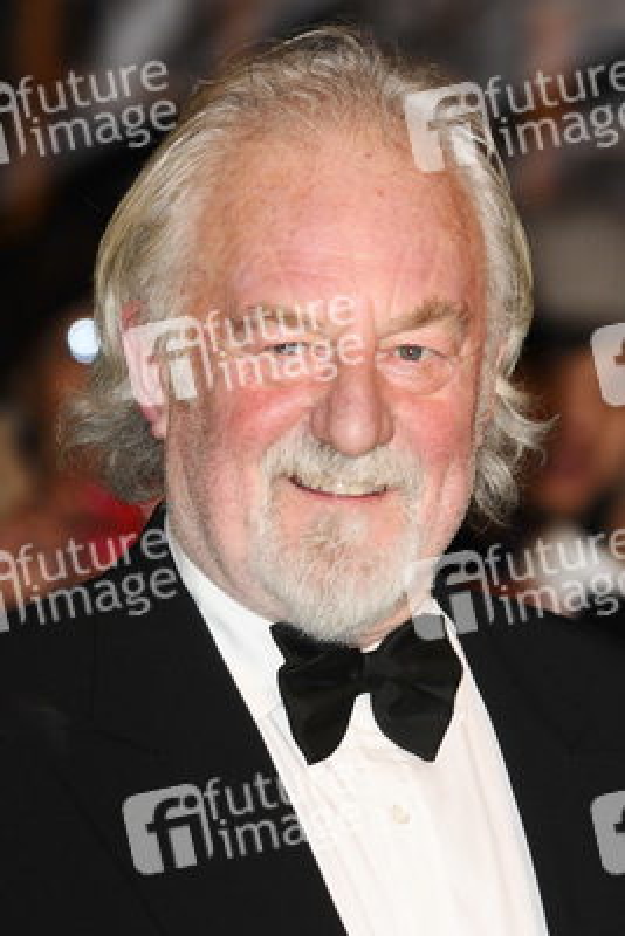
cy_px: 468
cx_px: 312
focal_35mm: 248
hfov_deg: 5.6
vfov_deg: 8.3
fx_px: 6439
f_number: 4.5
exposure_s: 1/200
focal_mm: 165
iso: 320
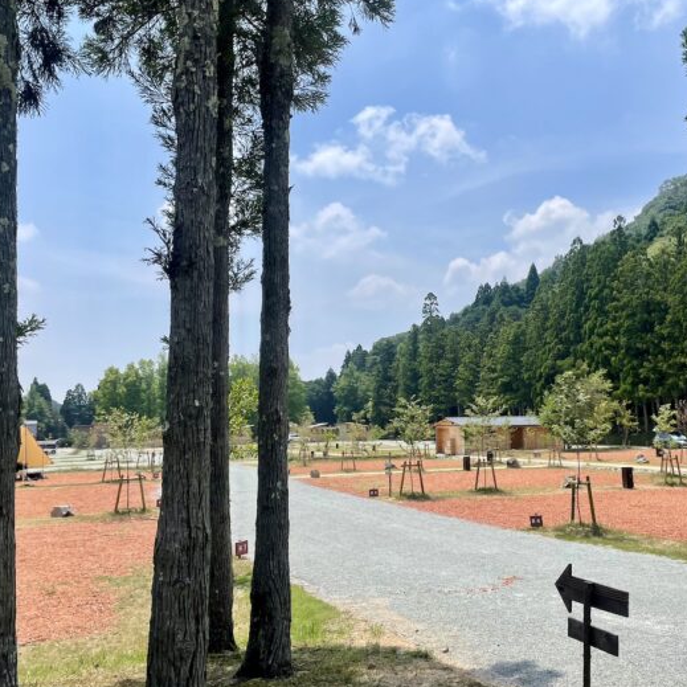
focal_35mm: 34
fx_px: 763
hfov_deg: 47.9
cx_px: 438
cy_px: 343
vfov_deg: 48.5
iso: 32
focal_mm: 4.2
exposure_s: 1/6135
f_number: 1.6
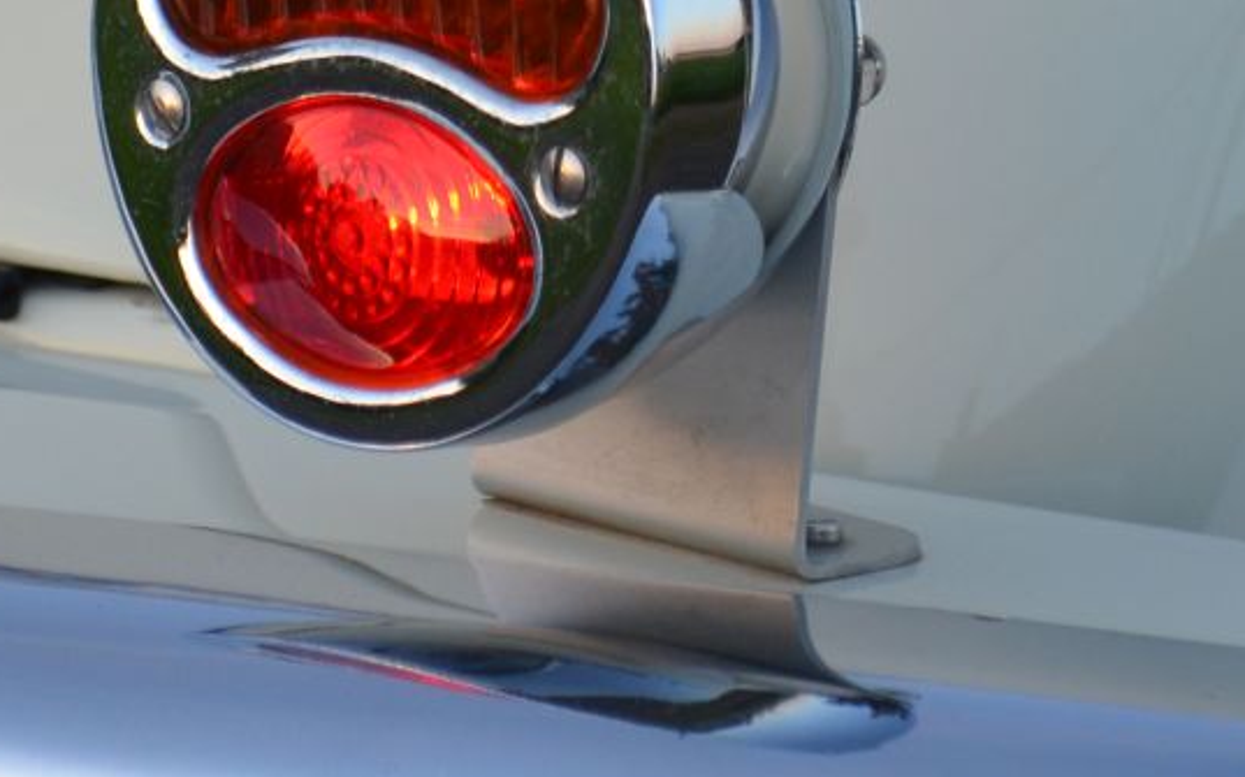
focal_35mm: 573
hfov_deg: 3.7
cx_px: 570
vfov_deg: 2.3
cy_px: -587
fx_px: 19432
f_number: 5.6
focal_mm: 112
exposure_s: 1/125
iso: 360
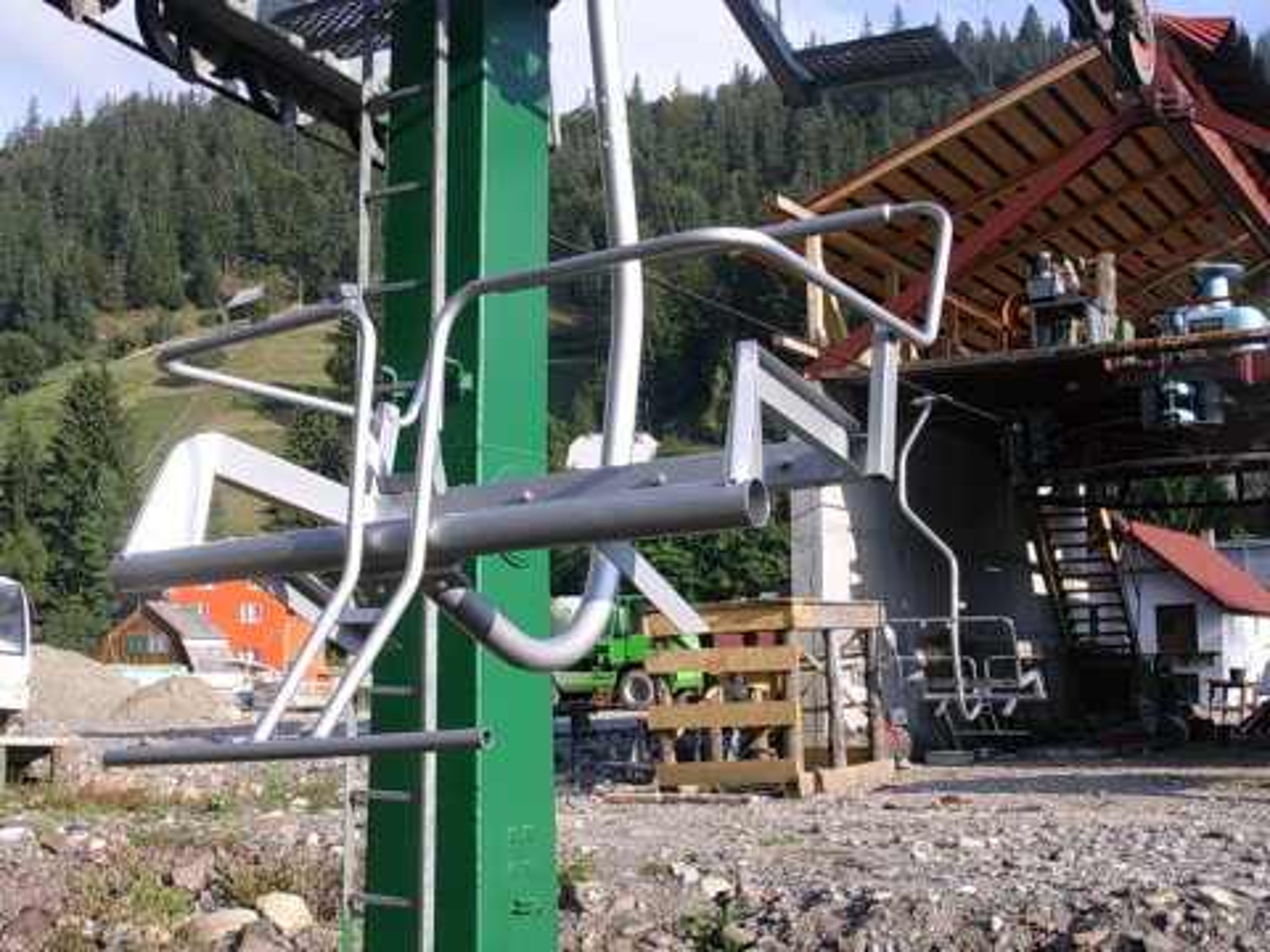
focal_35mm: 45
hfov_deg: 42.1
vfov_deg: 32.2
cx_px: 635
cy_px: 476
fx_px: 1651
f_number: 5.8
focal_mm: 6.7
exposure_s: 1/197
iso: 70
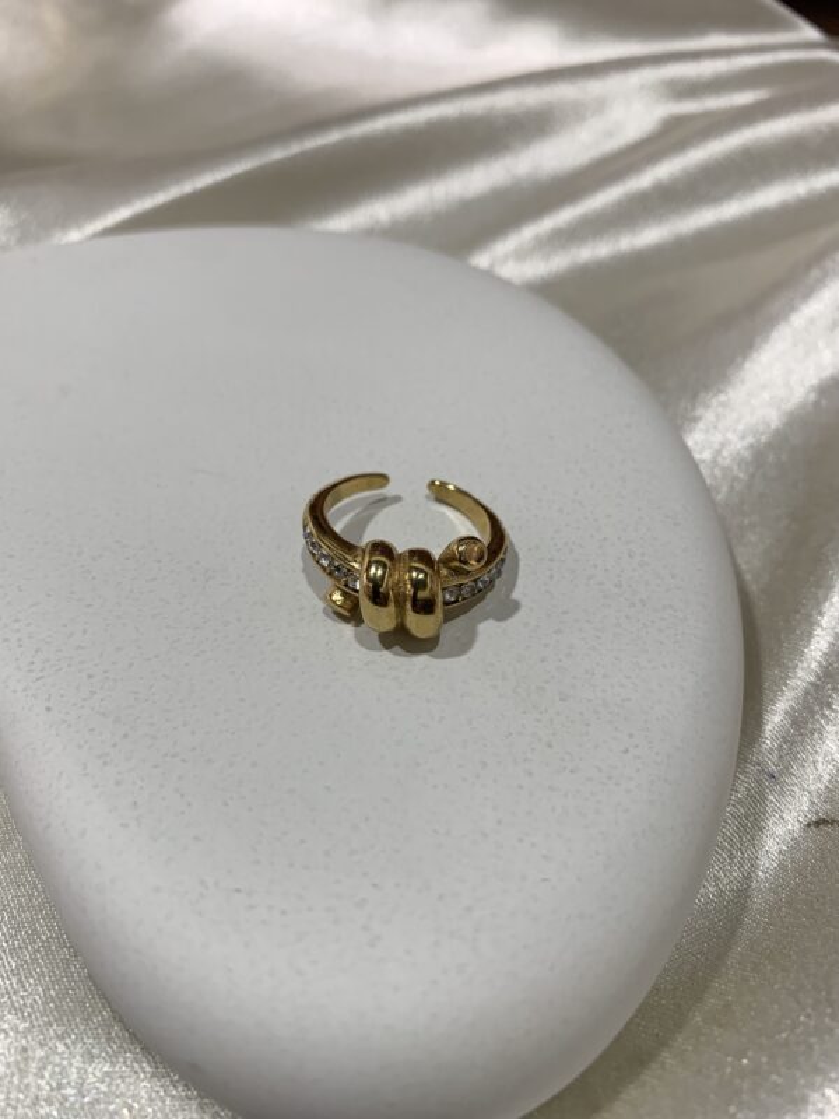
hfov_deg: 53.1
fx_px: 840
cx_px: 420
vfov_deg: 67.3
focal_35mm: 26
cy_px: 560
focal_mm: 4.25
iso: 100
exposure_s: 1/100
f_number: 1.8
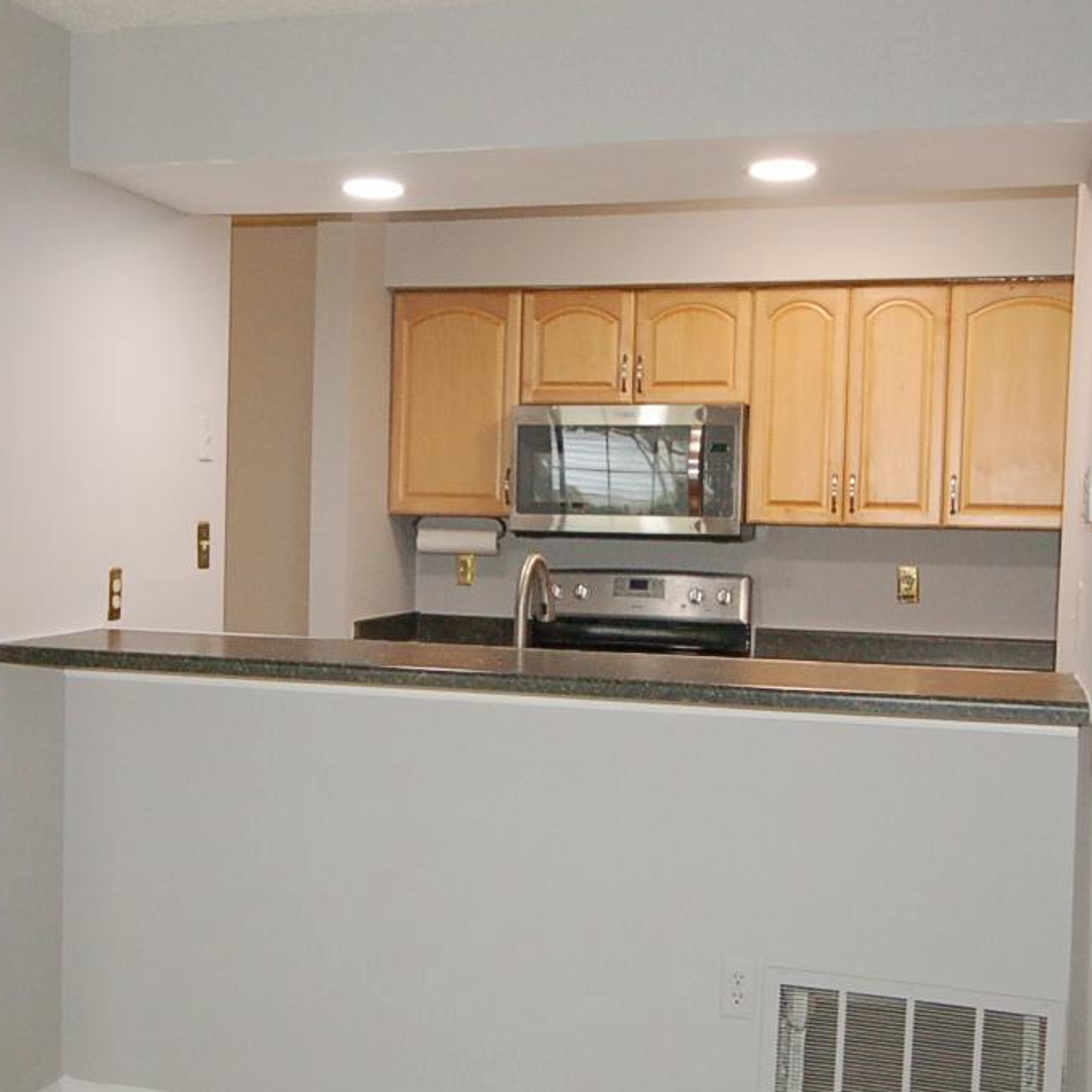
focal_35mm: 48
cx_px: 444
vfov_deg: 35.4
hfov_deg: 35.3
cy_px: 564
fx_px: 1711
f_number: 5.6
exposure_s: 1/60
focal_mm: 17
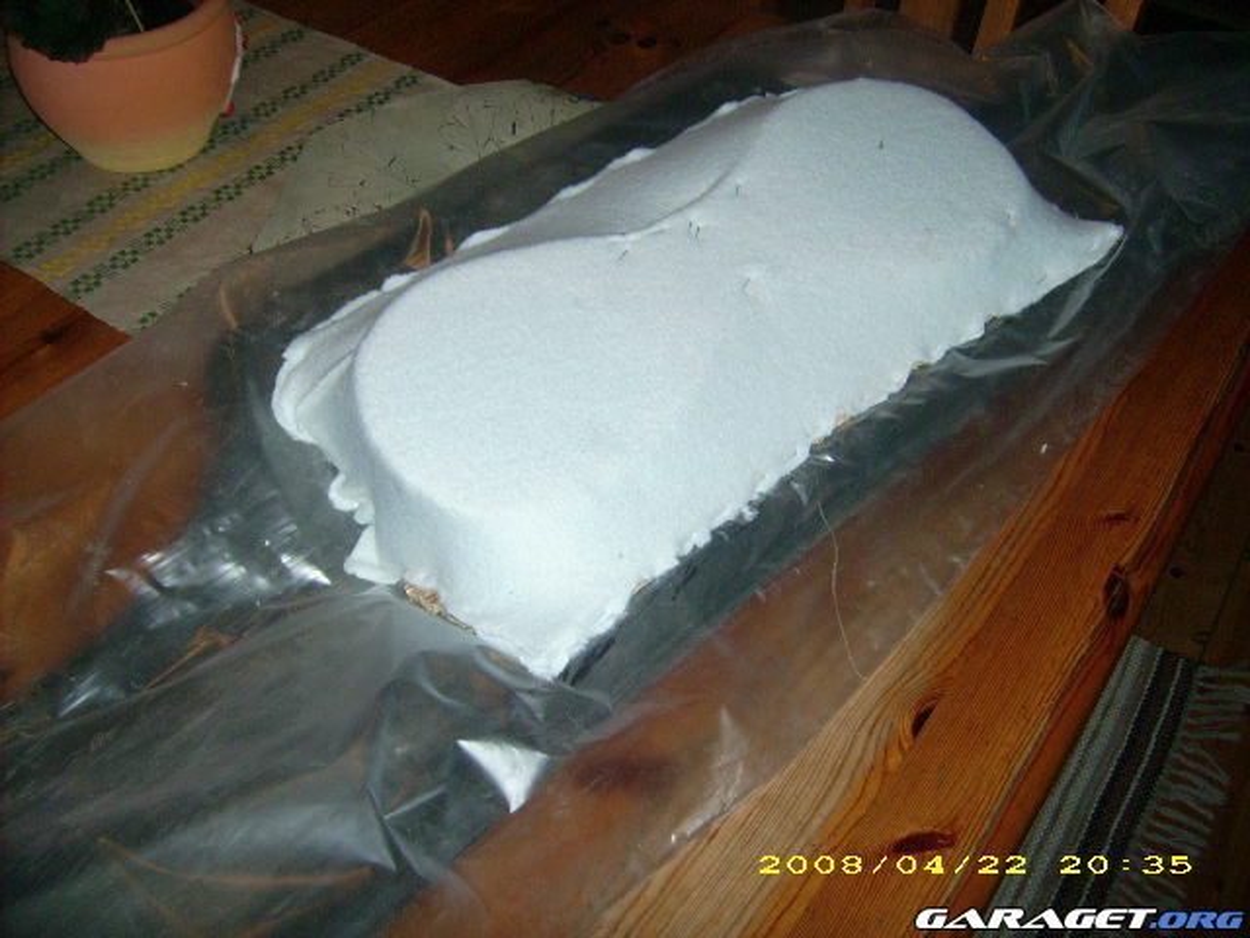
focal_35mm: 35
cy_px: 469
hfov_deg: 52.6
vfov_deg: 40.7
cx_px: 625
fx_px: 1264
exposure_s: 1/60
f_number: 2.8
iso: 100
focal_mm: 5.95
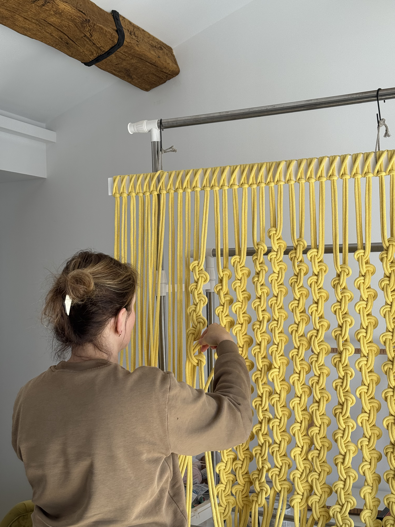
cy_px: 264
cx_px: 198
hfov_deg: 30.3
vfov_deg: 39.7
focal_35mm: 48
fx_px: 730
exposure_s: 1/230
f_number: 1.78
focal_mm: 6.76
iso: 64
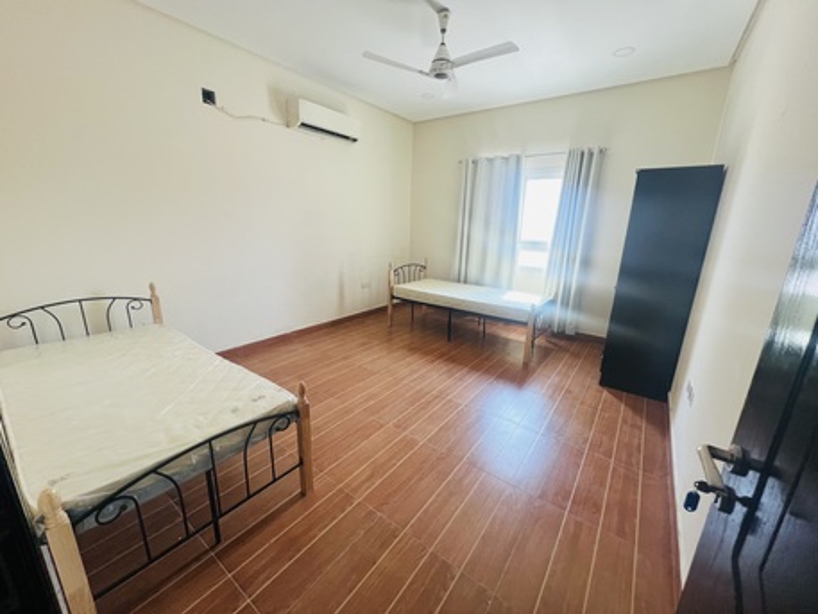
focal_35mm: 13
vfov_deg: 89.9
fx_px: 307
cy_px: 307
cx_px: 409
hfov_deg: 106.2
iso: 125
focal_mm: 1.57
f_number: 1.8
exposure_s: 1/99
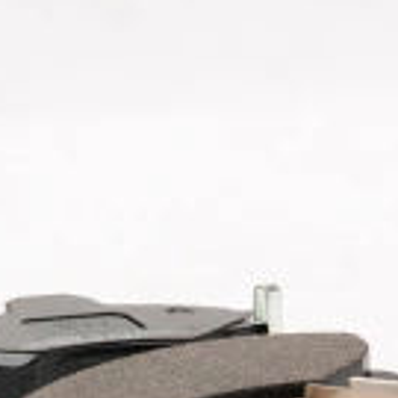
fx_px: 4436
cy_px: 363
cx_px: 18
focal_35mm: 341
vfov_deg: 5.1
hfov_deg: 5.1
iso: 100
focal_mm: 60
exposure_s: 1/125
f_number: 13
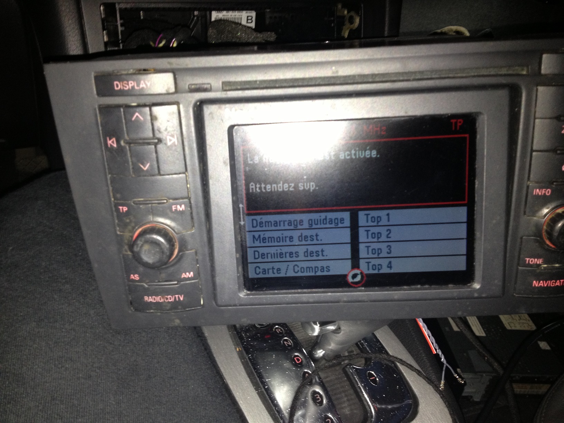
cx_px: 282
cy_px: 212
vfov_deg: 40.7
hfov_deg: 52.6
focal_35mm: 35
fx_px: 570
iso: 125
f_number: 2.4
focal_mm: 4.28
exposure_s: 1/16
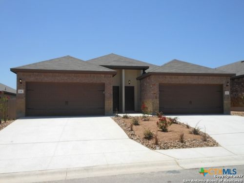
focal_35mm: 33
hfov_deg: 55.4
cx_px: 122
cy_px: 92
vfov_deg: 42.9
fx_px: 233
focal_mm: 6
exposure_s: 1/1250
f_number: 3.5
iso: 80
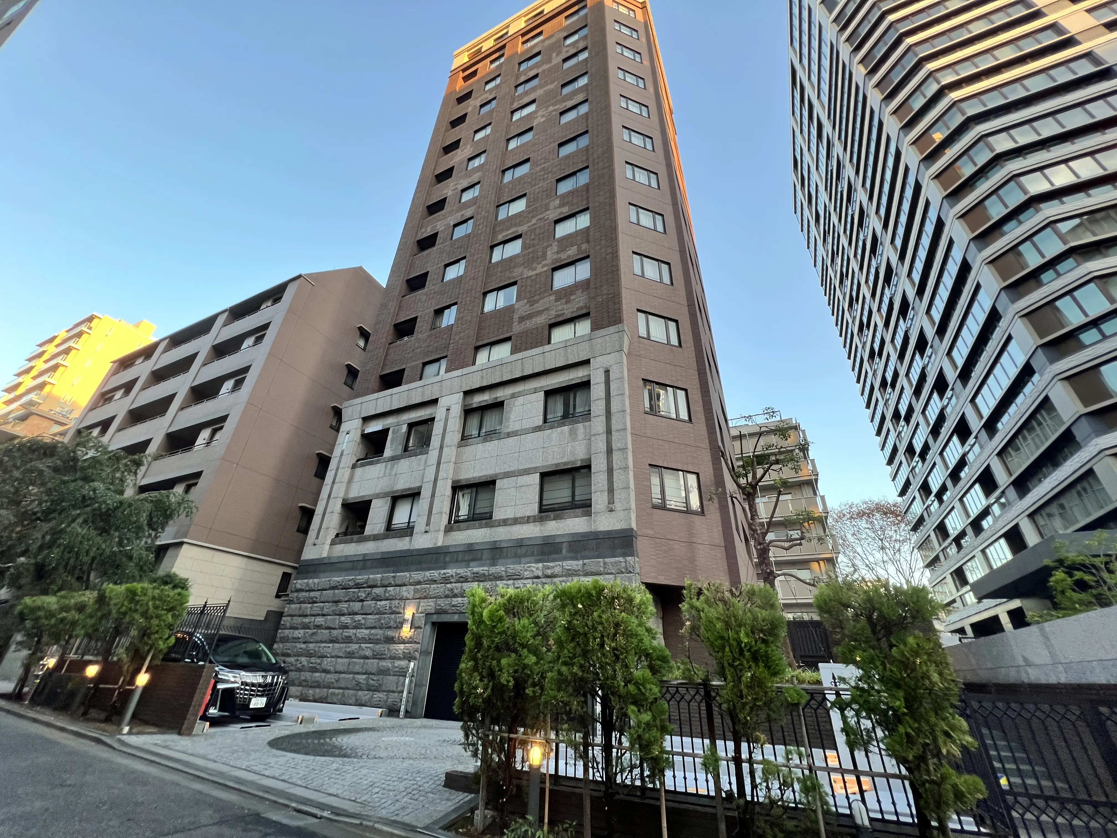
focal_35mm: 13
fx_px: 419
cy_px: 419
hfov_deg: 106.2
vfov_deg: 89.9
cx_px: 558
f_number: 1.8
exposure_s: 1/100
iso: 125
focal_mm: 1.57
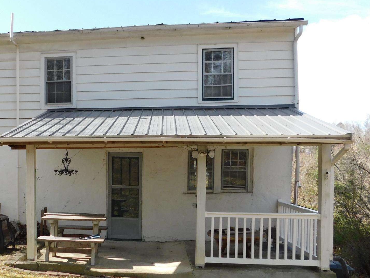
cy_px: 167
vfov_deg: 42.7
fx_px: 353
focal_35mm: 33
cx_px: 116
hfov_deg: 54.0
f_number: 3
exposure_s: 1/640
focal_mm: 4
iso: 125
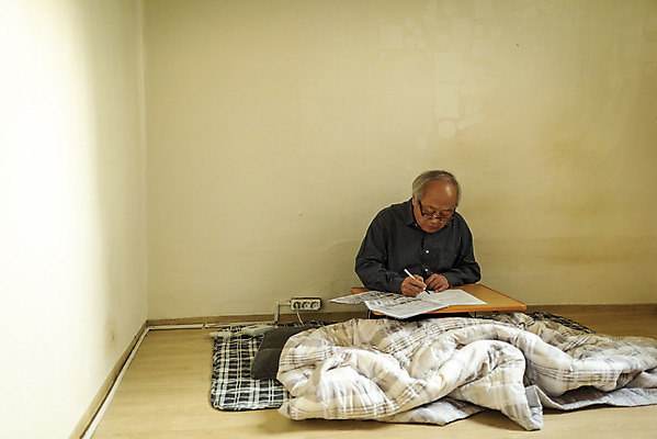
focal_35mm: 35
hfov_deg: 54.4
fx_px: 639
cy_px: 220
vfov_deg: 37.9
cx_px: 328
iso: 800
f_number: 1.4
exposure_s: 1/125
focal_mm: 35
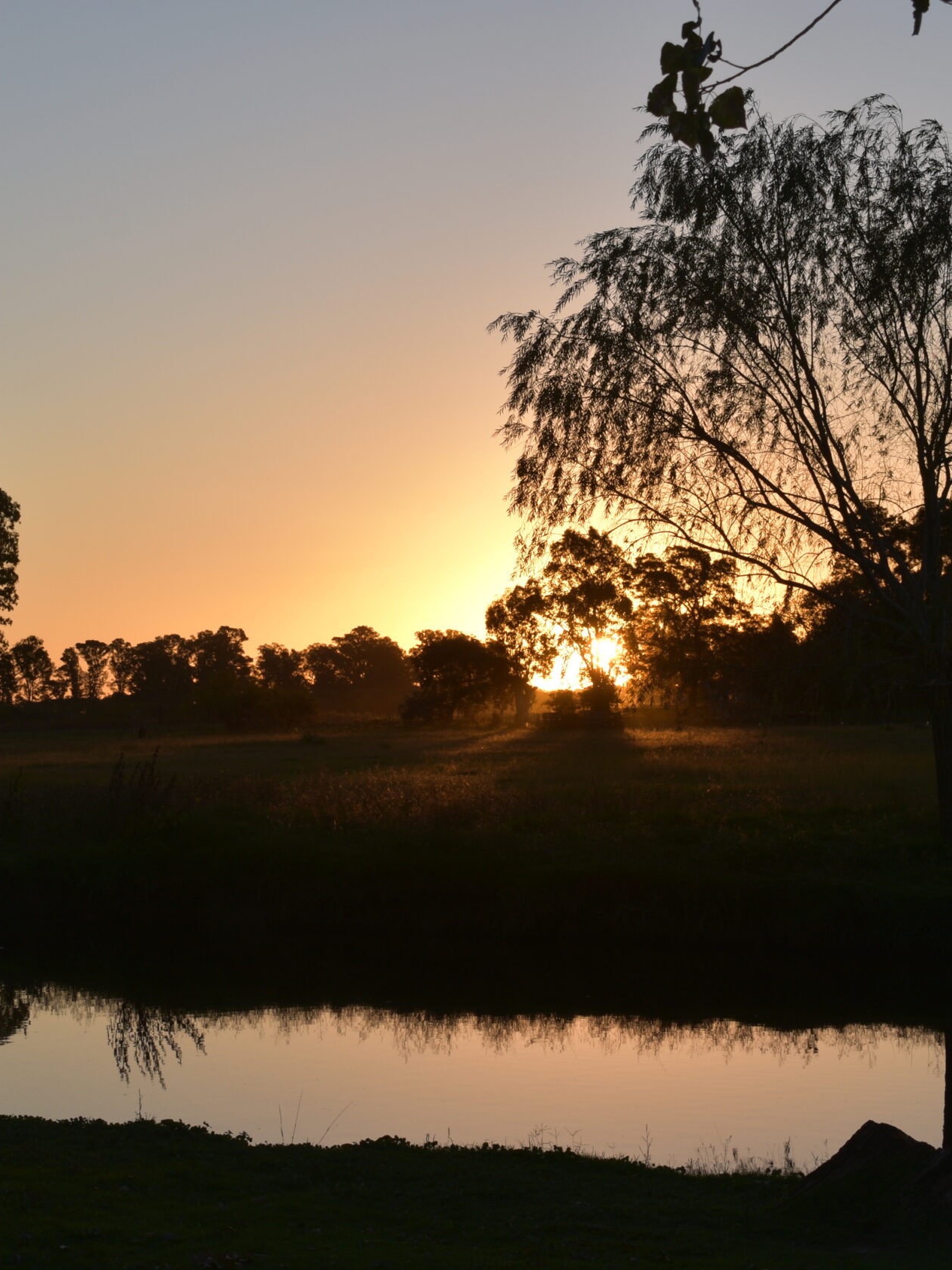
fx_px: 3044
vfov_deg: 23.6
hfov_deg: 17.7
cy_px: 635
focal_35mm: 83
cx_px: 327
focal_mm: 38
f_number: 9
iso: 100
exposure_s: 1/200
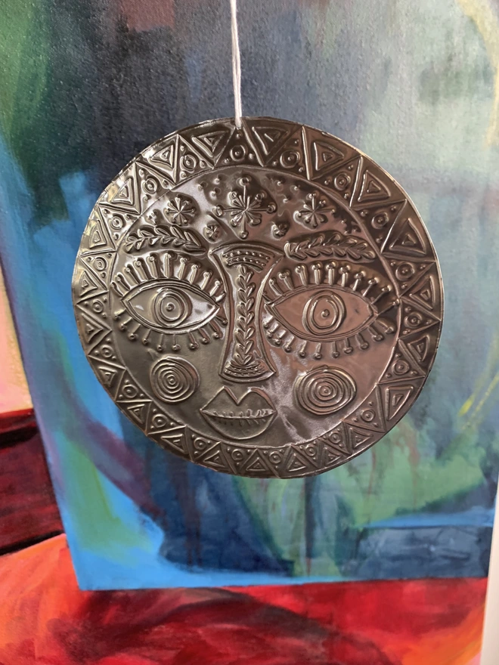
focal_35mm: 26
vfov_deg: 67.3
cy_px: 332
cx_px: 250
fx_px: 500
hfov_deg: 53.1
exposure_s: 1/60
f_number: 1.8
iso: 125
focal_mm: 4.25
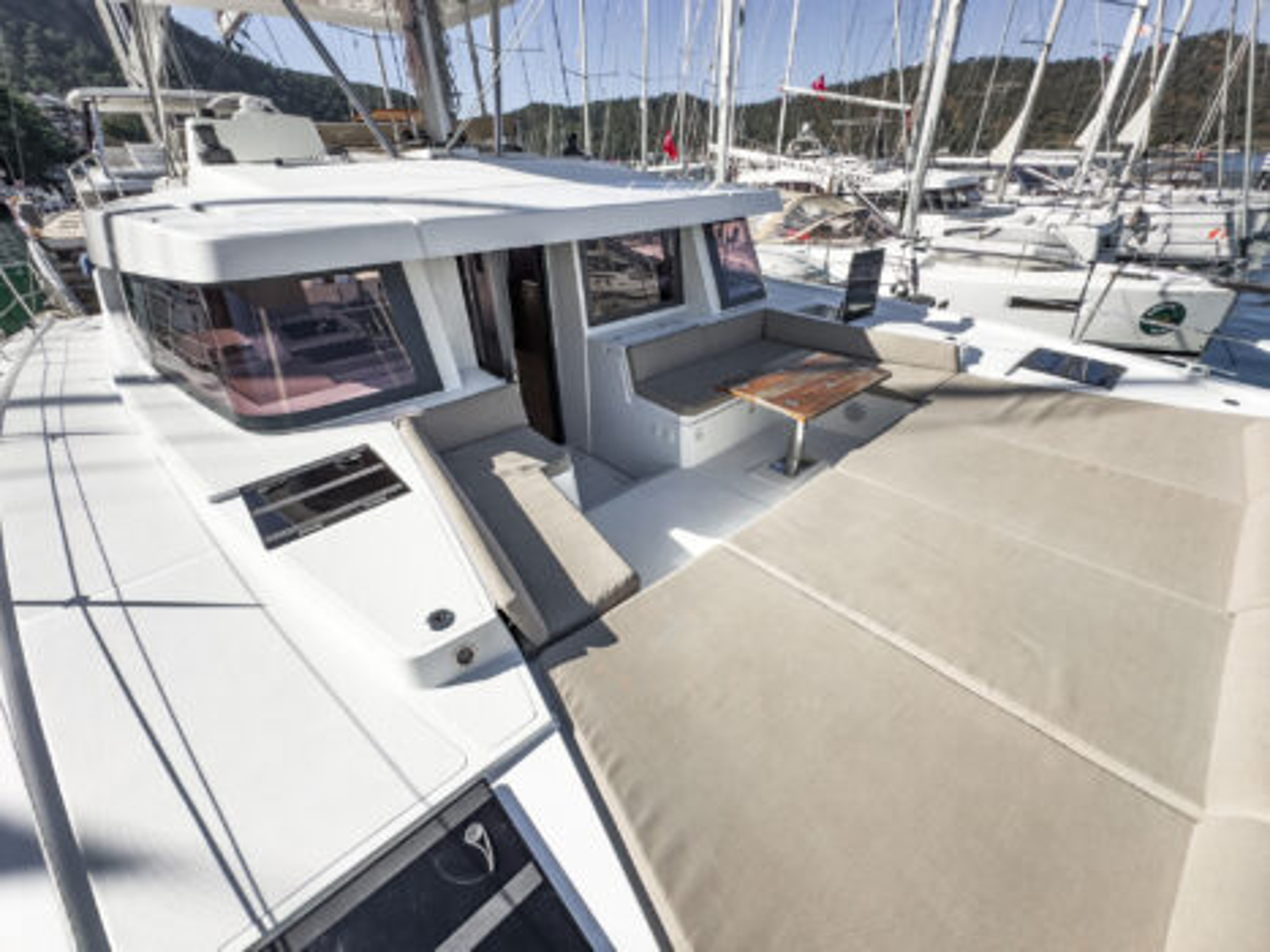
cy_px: 476
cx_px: 635
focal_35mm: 14
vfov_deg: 85.6
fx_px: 514
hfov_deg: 102.1
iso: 50
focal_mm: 2.22
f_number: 2.2
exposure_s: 1/2500
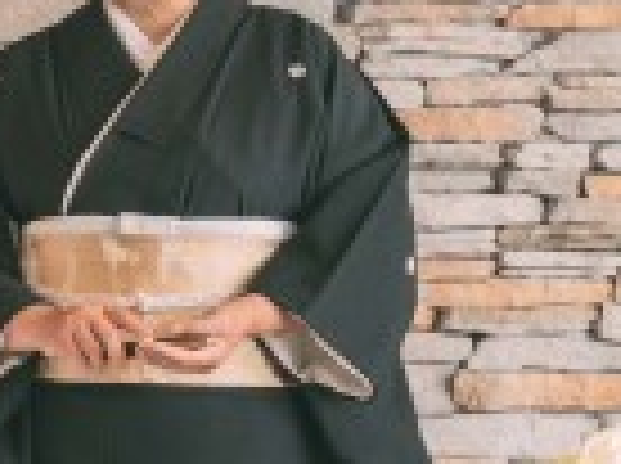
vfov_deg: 7.0
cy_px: 259
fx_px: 3797
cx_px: -486
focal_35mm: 212
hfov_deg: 9.0
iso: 1000
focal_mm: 38
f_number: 5
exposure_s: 1/100
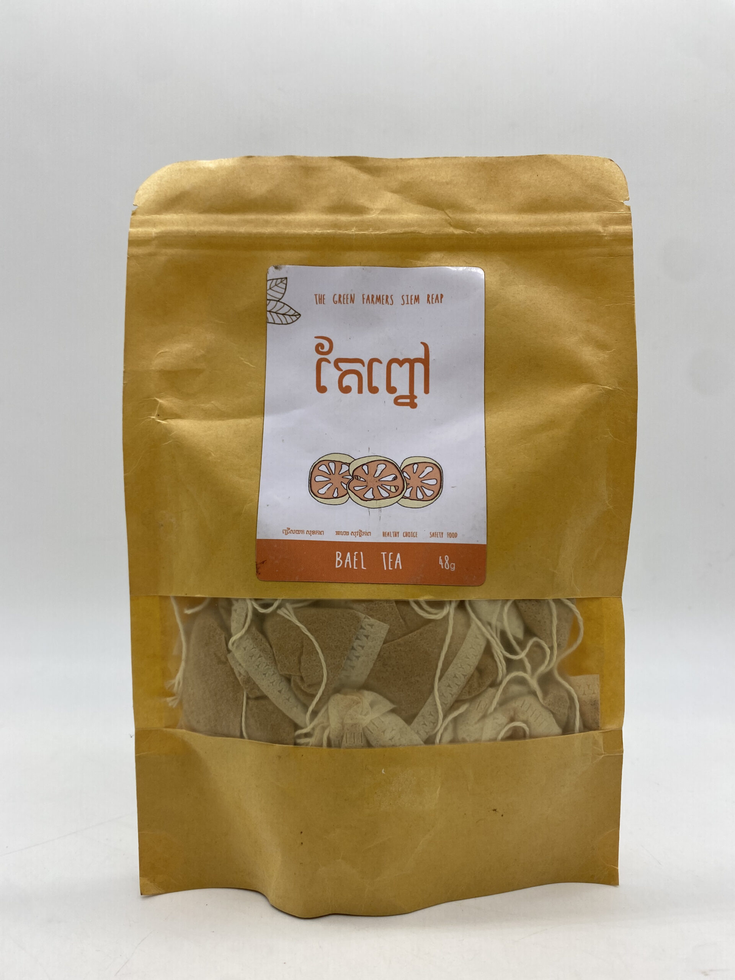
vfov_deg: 67.3
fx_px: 736
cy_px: 490
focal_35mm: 26
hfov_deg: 53.1
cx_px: 368
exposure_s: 1/343
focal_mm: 4.25
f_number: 1.8
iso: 32
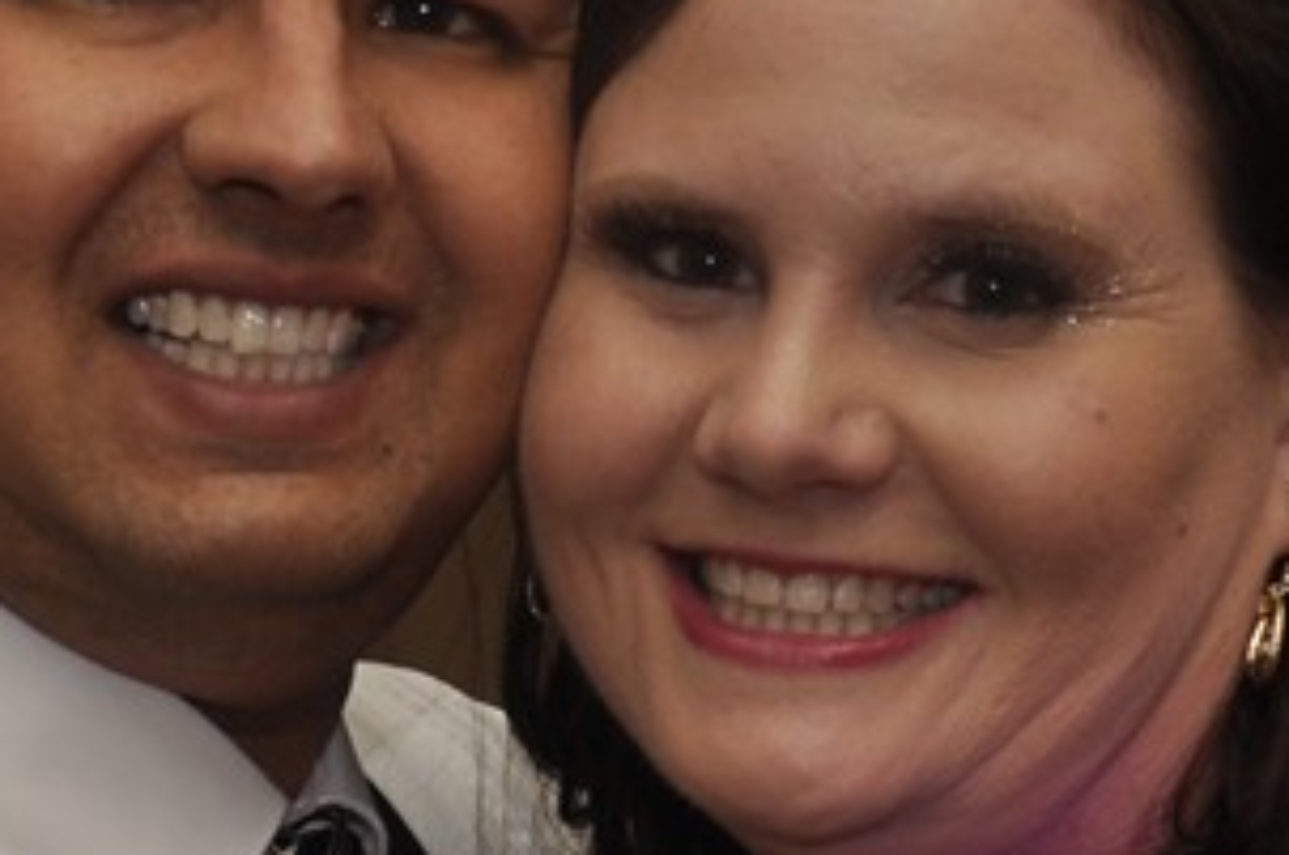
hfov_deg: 10.4
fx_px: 7078
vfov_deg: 6.9
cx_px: 451
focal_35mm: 198
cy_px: 421
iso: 400
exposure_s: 1/60
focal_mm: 40
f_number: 4.8
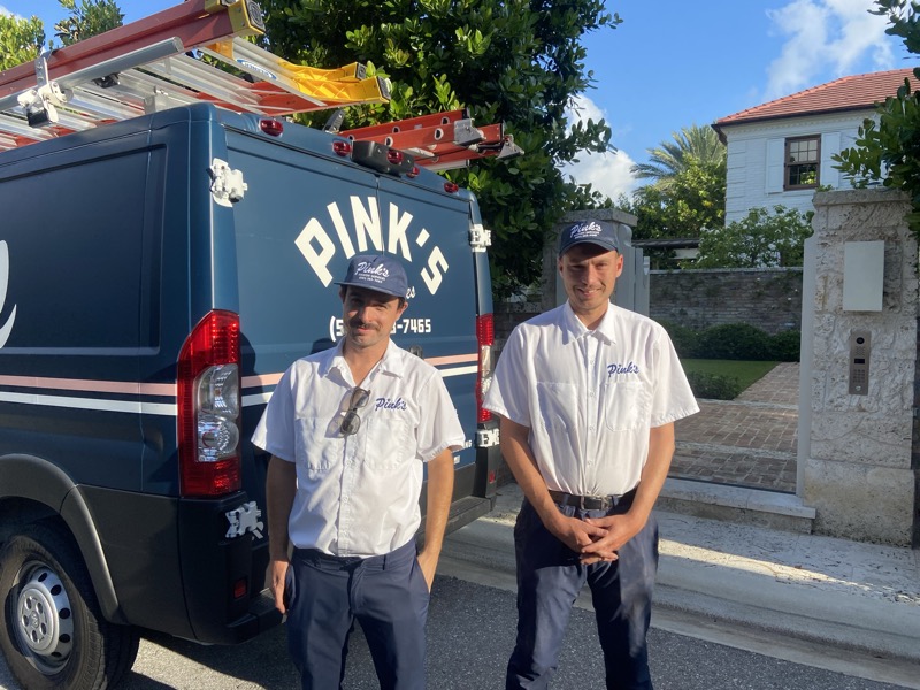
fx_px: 691
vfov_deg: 53.1
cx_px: 460
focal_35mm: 26
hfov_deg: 67.3
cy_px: 345
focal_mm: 4.25
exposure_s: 1/1701
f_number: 1.8
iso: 32
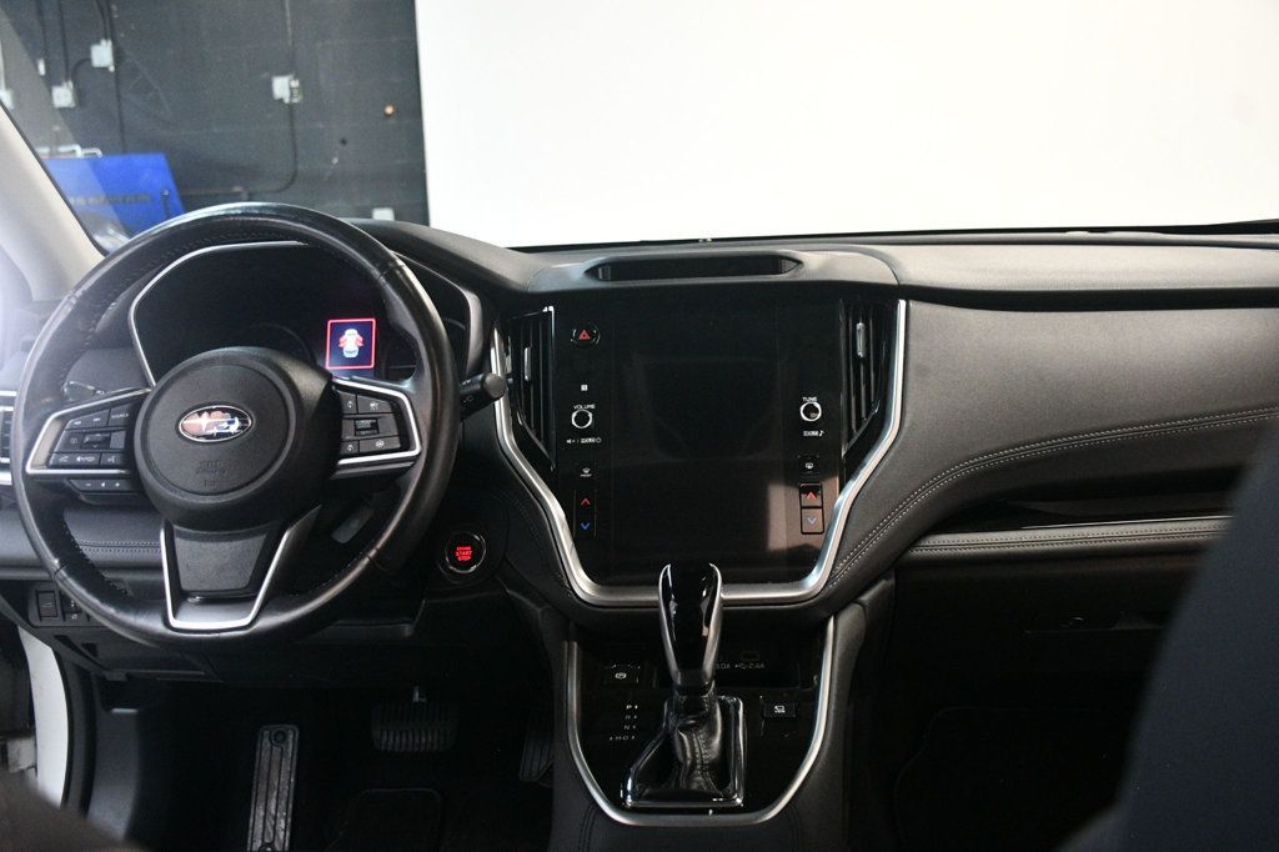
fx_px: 1279
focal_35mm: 36
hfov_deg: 53.1
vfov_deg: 36.8
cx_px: 640
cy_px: 426
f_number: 3.8
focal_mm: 24
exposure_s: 1/80
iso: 3200
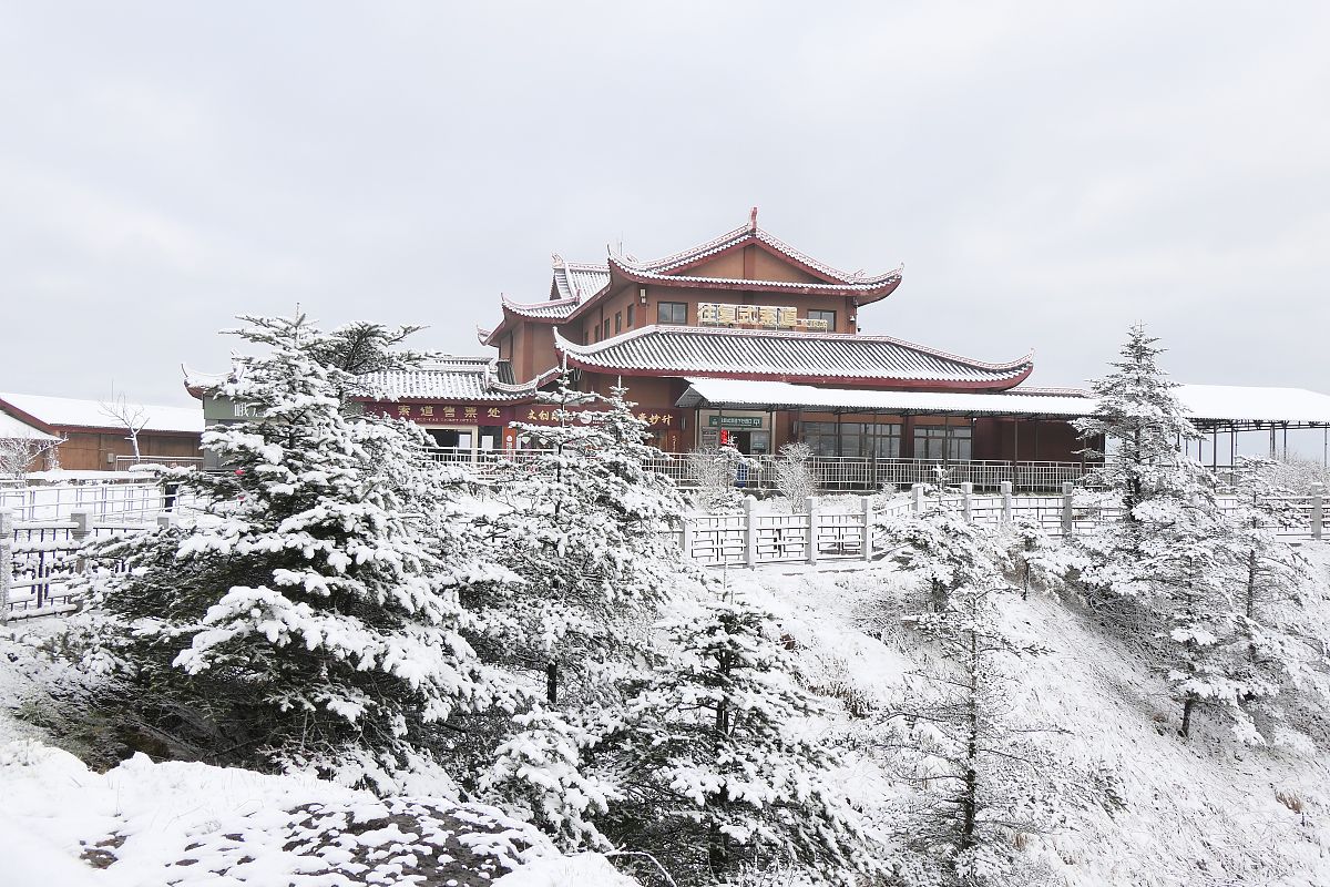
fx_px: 1182
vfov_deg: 41.1
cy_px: 444
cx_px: 665
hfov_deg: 58.7
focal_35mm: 32
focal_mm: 11.7
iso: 320
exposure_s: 1/500
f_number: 4
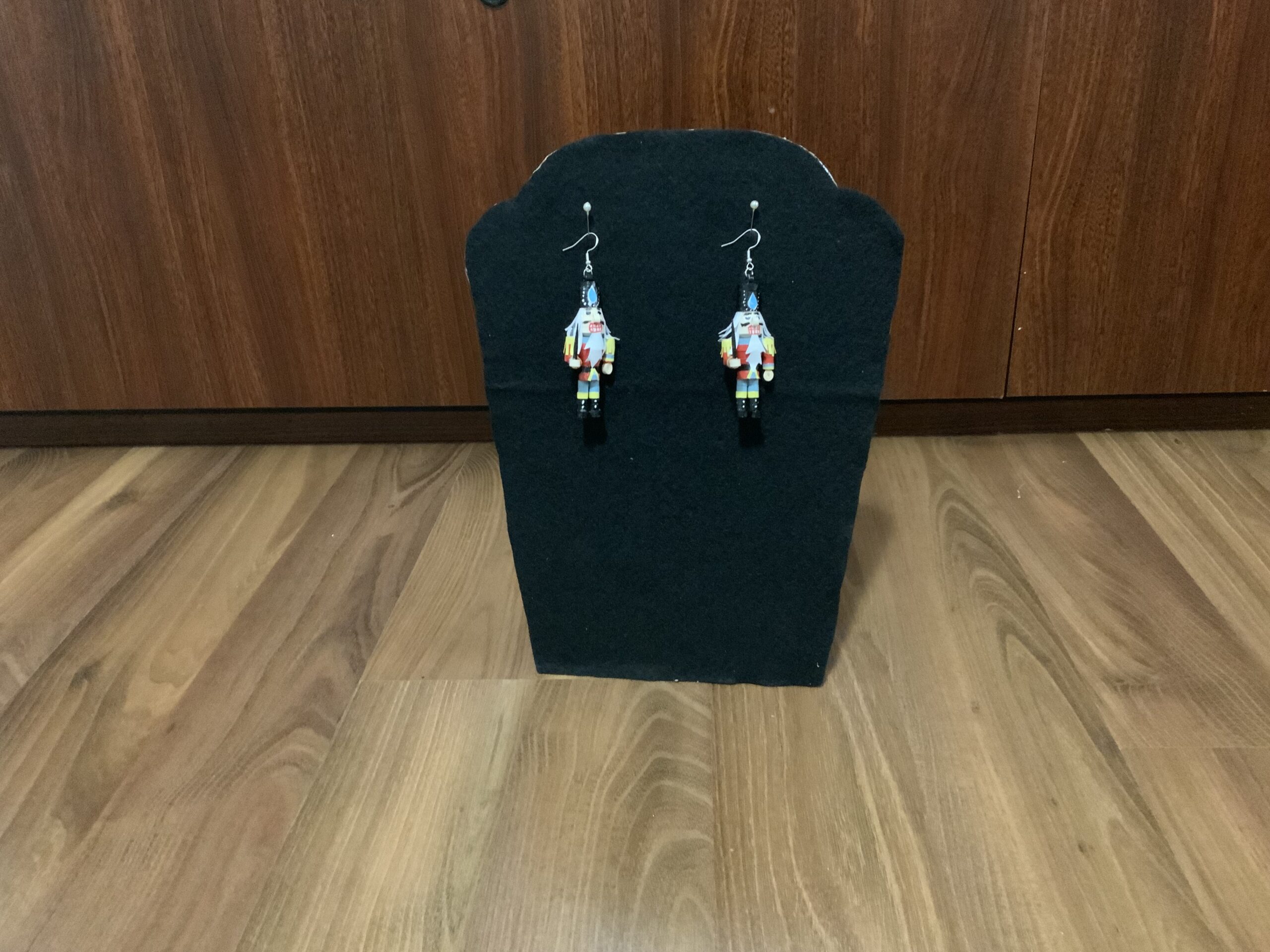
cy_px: 476
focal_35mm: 29
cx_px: 635
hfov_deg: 61.7
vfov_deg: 48.2
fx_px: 1064
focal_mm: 3
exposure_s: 1/20
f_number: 1.8
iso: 500
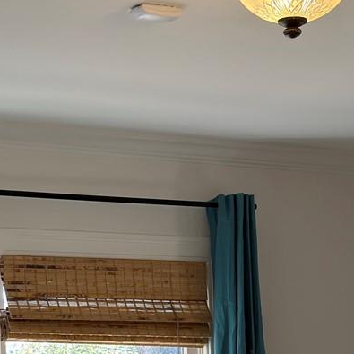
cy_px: 515
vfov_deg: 14.8
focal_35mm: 110
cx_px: 218
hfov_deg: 15.8
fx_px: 1273
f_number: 1.78
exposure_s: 1/194
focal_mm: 6.76
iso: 125
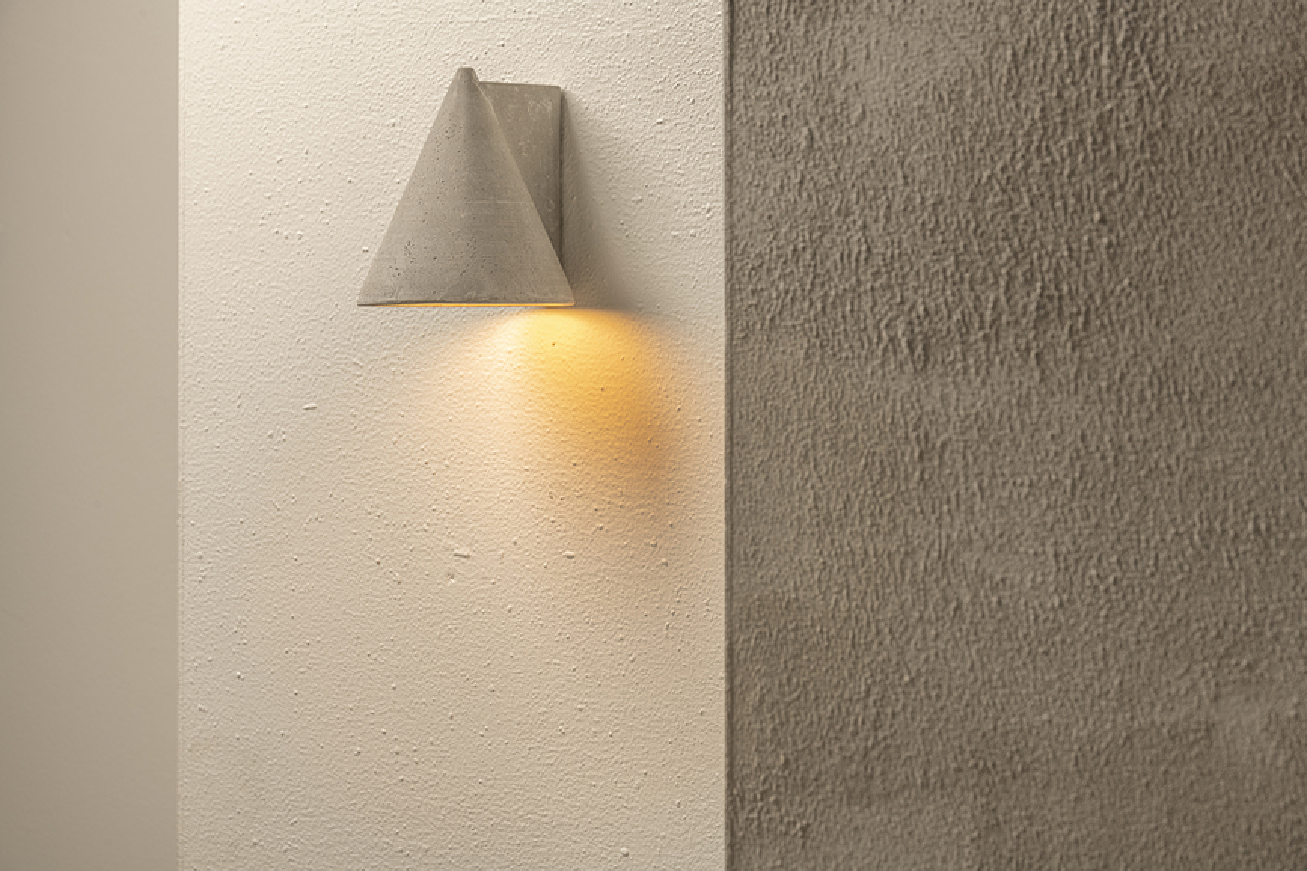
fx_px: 4719
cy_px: 436
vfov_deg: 10.5
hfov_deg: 15.8
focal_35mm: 130
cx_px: 654
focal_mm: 130
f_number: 13
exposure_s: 1/160
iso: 64
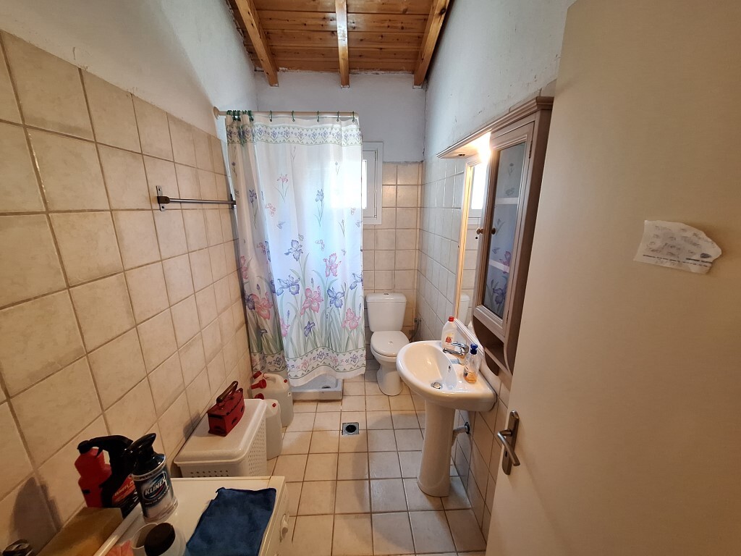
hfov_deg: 106.2
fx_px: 278
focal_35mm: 13
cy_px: 278
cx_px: 370
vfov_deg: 89.9
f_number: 2.2
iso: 200
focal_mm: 1.74
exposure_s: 1/33
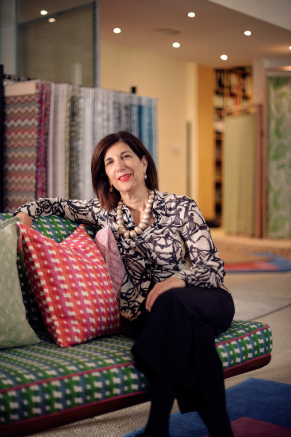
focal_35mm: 50
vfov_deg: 39.6
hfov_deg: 27.0
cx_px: 146
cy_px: 218
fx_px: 606
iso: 200
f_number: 1.4
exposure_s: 1/125
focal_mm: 50
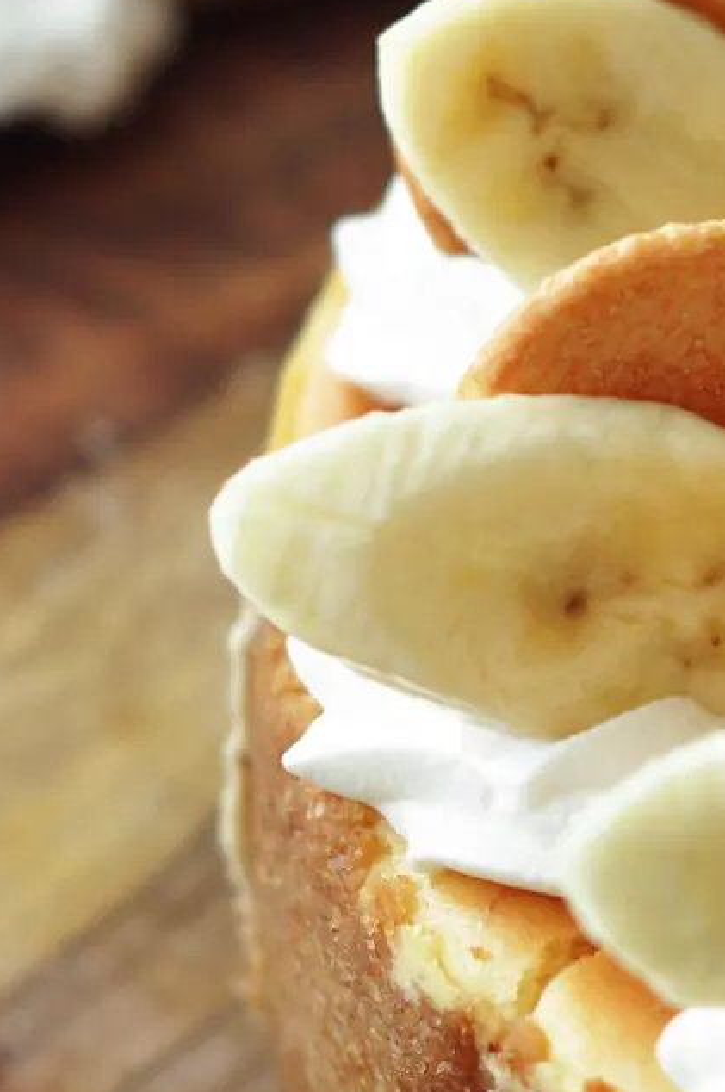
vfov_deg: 9.1
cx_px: 927
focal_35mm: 227
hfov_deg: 6.0
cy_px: 365
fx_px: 6876
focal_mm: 50
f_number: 2.5
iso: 200
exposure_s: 1/50
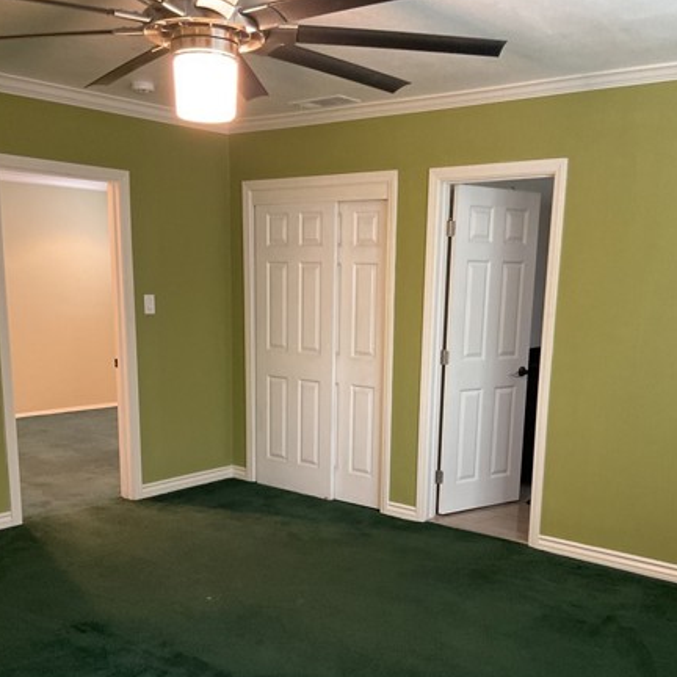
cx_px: 356
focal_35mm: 38
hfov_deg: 43.8
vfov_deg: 43.2
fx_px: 841
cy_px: 456
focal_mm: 3
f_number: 1.8
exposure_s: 1/25
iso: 320
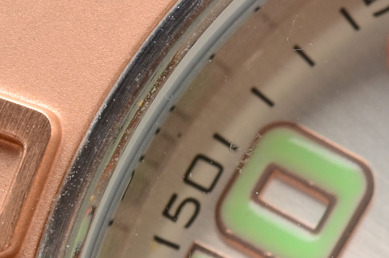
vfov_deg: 3.4
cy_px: 458
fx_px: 4379
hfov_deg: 5.0
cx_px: 699
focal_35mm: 406
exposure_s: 1/160
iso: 100
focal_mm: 60
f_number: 16
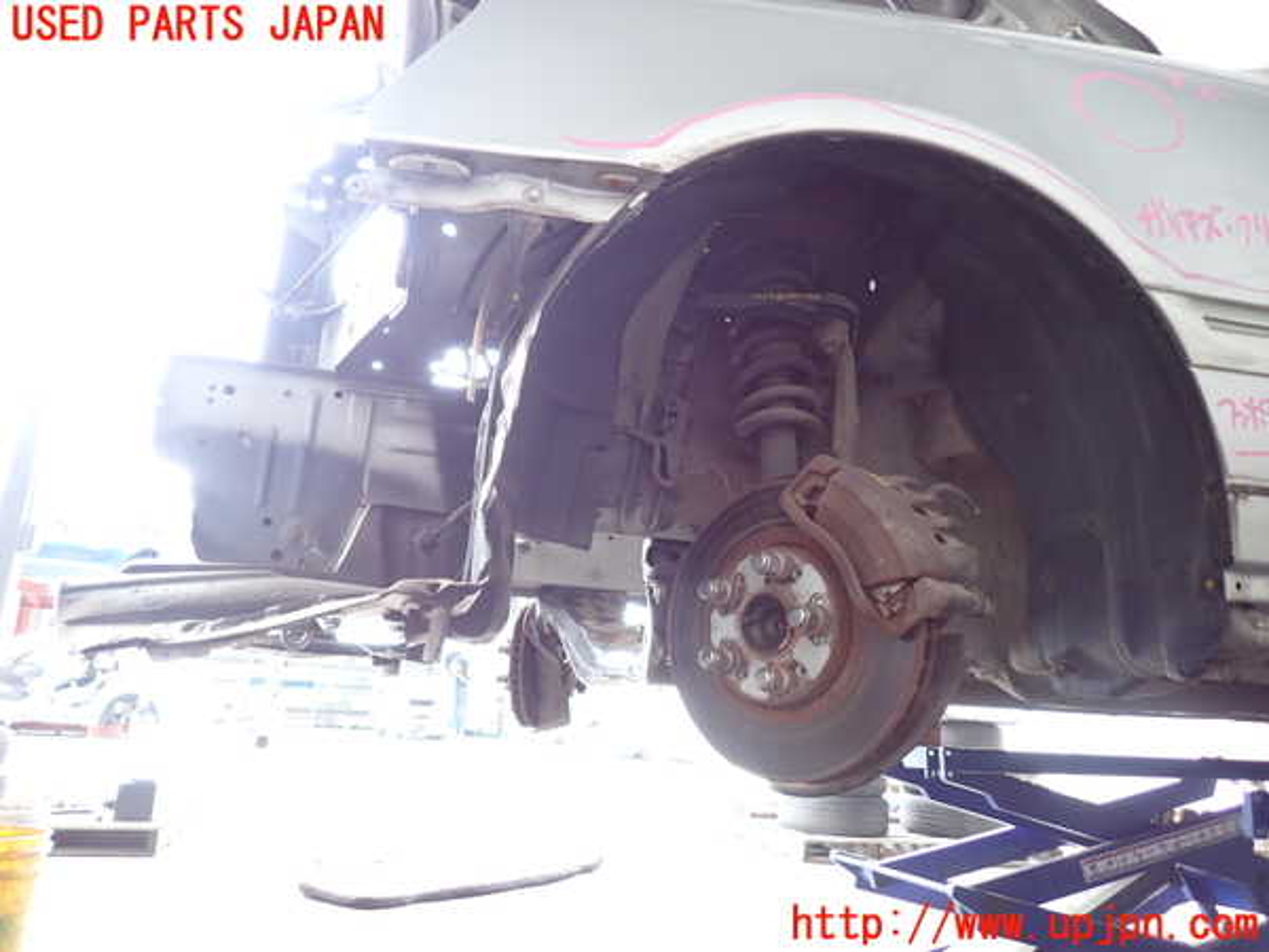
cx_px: 634
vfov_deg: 54.9
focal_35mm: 25
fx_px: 916
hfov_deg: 69.4
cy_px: 476
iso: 200
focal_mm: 4.5
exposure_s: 1/50
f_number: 2
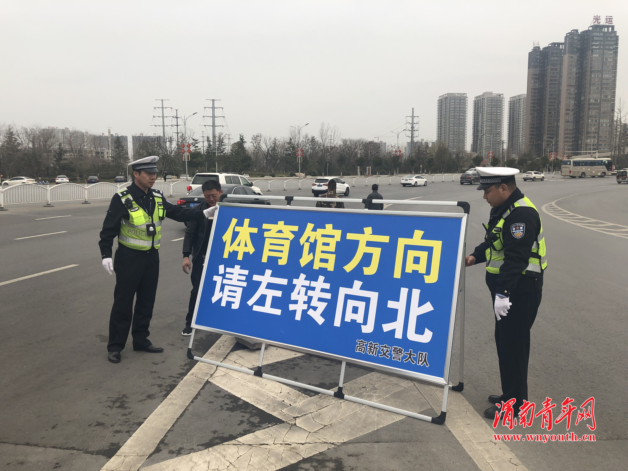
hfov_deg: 63.4
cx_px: 314
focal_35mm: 28
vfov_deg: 49.7
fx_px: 508
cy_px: 236
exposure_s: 1/1200
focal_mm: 4
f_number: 1.8
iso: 20
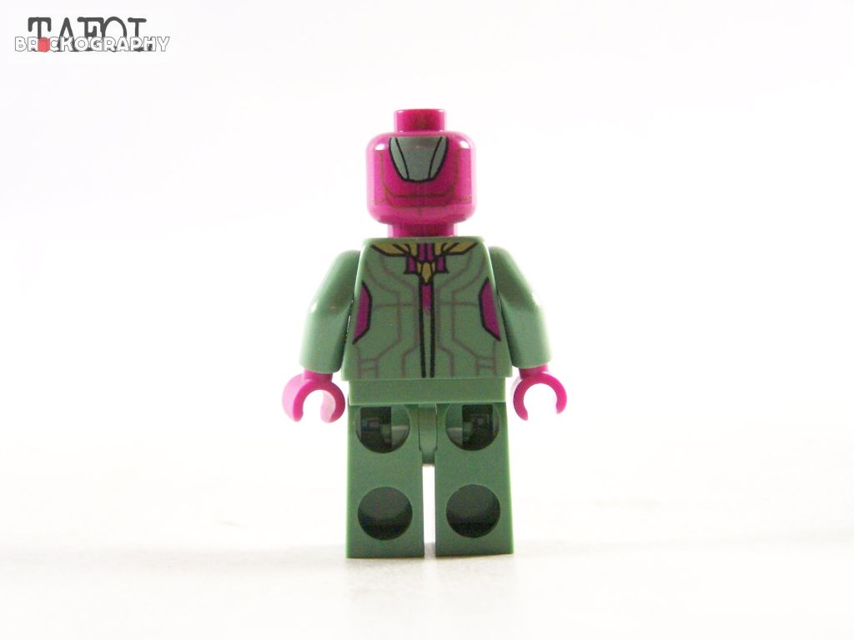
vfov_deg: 18.0
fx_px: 2023
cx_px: 427
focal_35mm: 82
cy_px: 320
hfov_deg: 23.8
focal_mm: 13.7
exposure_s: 1/60
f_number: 3.2
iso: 400
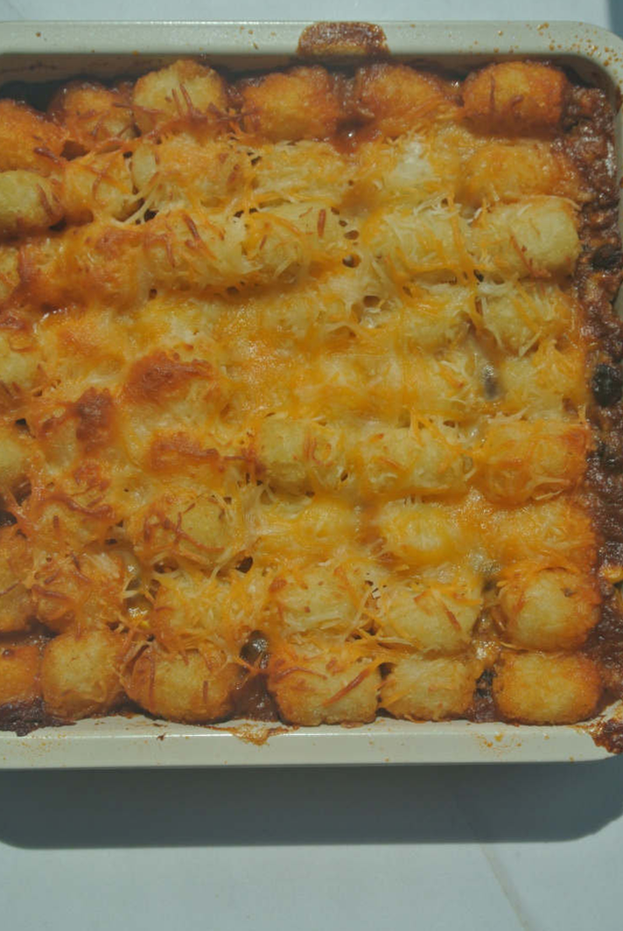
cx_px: 304
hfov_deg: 24.7
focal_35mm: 55
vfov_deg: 36.2
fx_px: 1424
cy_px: 435
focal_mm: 18.9
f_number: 5.6
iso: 100
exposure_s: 1/500
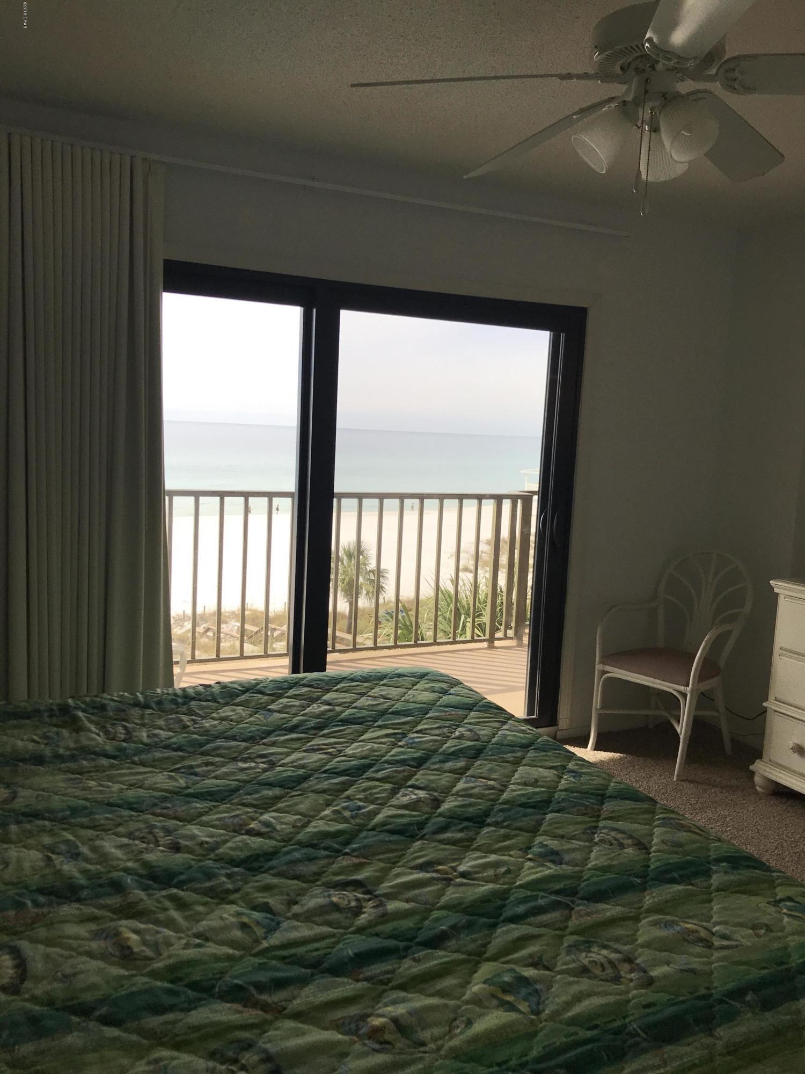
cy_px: 537
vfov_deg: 63.4
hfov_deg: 49.7
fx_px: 868
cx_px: 402
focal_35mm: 28
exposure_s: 1/567
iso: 20
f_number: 1.8
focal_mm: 3.99
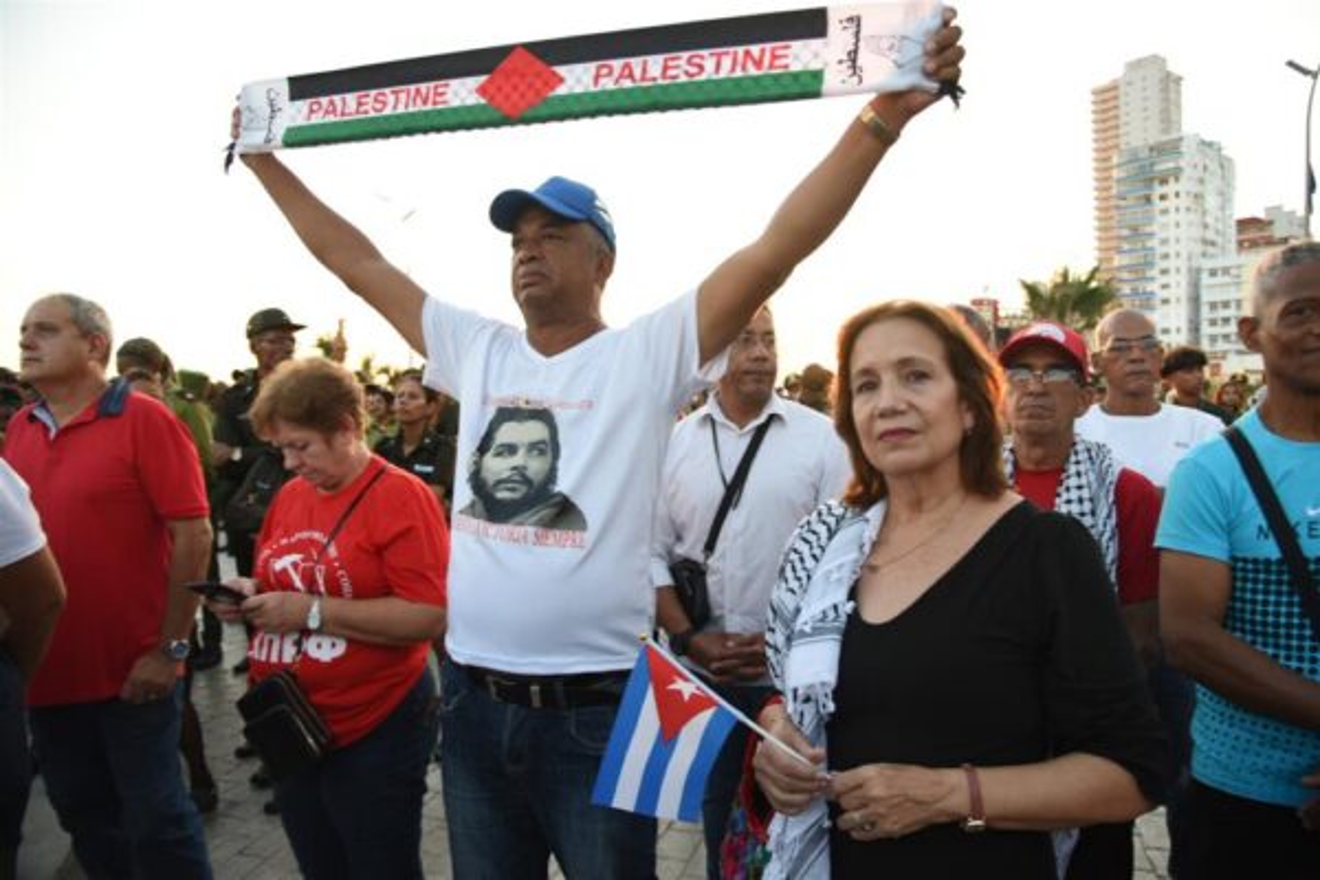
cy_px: 440
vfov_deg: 53.1
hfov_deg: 73.7
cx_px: 660
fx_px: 880
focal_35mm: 24
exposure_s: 1/640
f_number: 4.5
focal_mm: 24
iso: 1600
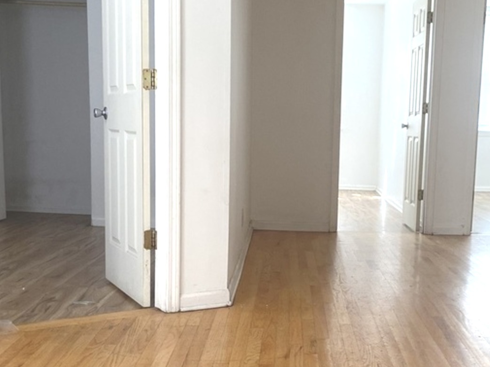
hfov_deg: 50.3
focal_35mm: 36
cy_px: 223
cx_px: 331
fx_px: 509
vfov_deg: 39.4
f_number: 1.8
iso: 125
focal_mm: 4.25
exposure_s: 1/121
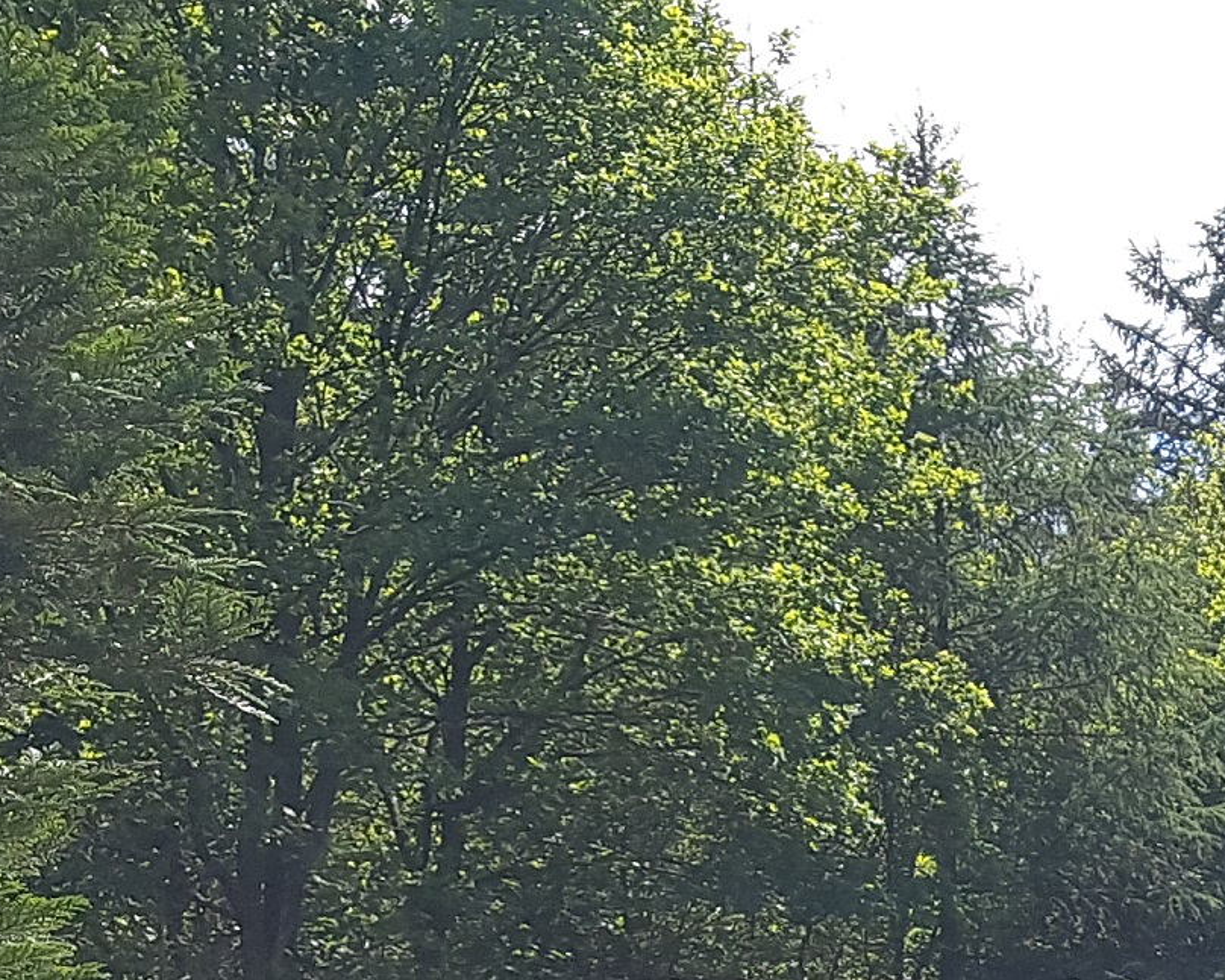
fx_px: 3443
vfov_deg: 15.1
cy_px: 1417
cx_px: 2025
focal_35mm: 95
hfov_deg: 17.4
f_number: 1.7
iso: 50
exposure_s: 1/1648
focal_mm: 4.2
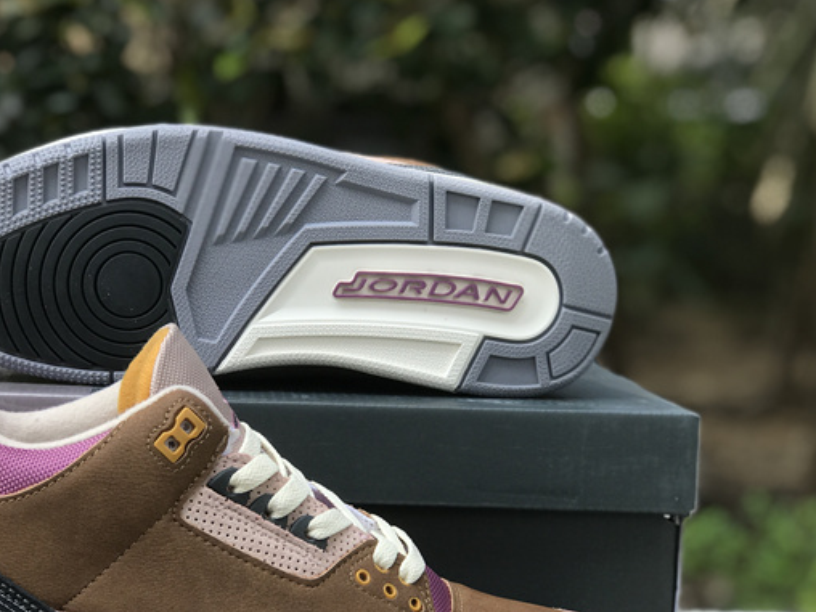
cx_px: 271
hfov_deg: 23.5
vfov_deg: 17.7
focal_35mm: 83
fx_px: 1957
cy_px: 430
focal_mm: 6.6
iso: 20
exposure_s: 1/242
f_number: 2.8
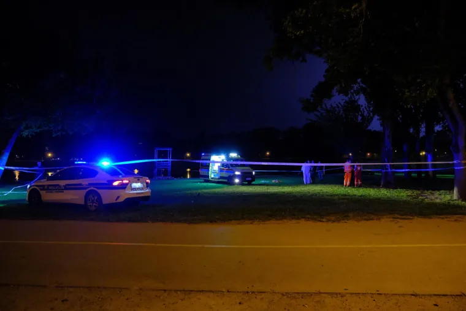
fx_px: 311
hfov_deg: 73.7
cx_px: 233
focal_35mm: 24
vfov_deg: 53.2
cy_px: 156
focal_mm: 16
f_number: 2.8
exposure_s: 1/80
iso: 6400
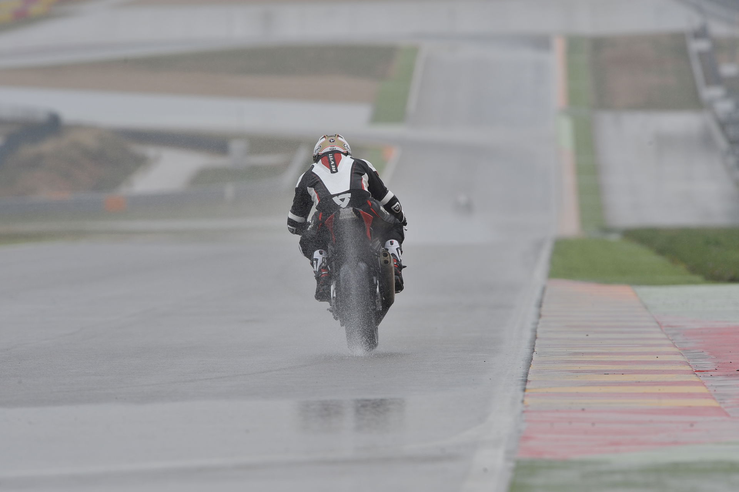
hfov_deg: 3.2
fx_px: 13332
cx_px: 370
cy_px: 246
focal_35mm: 650
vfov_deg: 2.1
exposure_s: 1/500
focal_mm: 650
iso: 500
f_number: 9
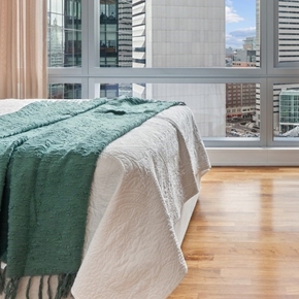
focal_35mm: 48
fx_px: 469
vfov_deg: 34.2
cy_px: 57
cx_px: 240
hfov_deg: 34.3
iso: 320
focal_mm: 16
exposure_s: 1/5
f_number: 9
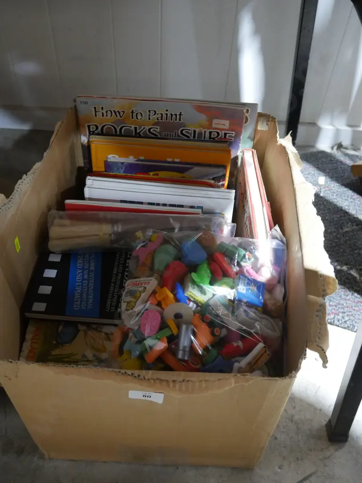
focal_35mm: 36
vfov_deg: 51.3
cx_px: 181
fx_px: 502
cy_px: 242
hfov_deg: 39.7
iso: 3200
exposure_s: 1/60
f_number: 4
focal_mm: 18
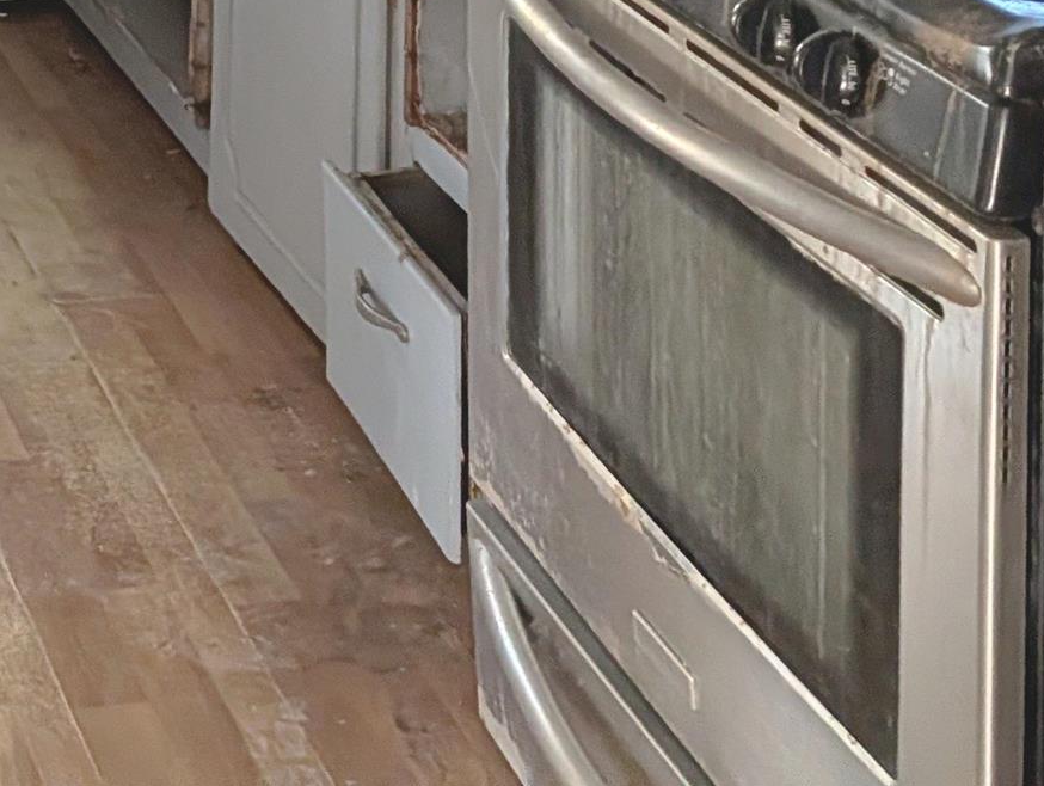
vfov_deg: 15.4
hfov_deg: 21.4
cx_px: -257
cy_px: -588
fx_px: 2537
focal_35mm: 84
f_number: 1.68
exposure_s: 1/383
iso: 335
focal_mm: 6.9
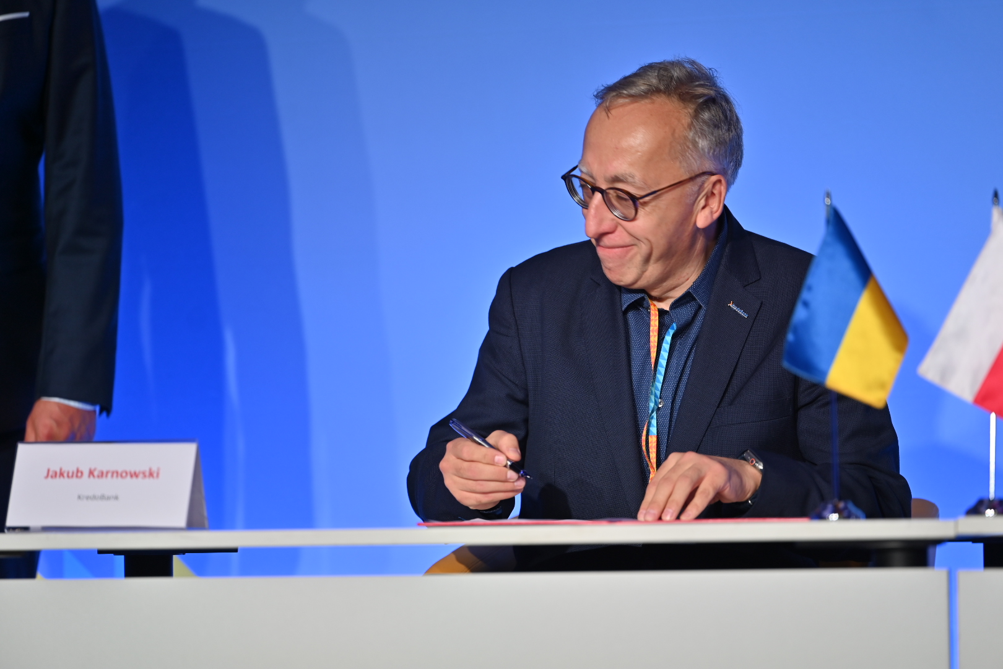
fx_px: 5015
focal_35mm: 180
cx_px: 502
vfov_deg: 7.6
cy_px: 334
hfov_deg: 11.4
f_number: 2.8
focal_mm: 180
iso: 200
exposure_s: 1/200
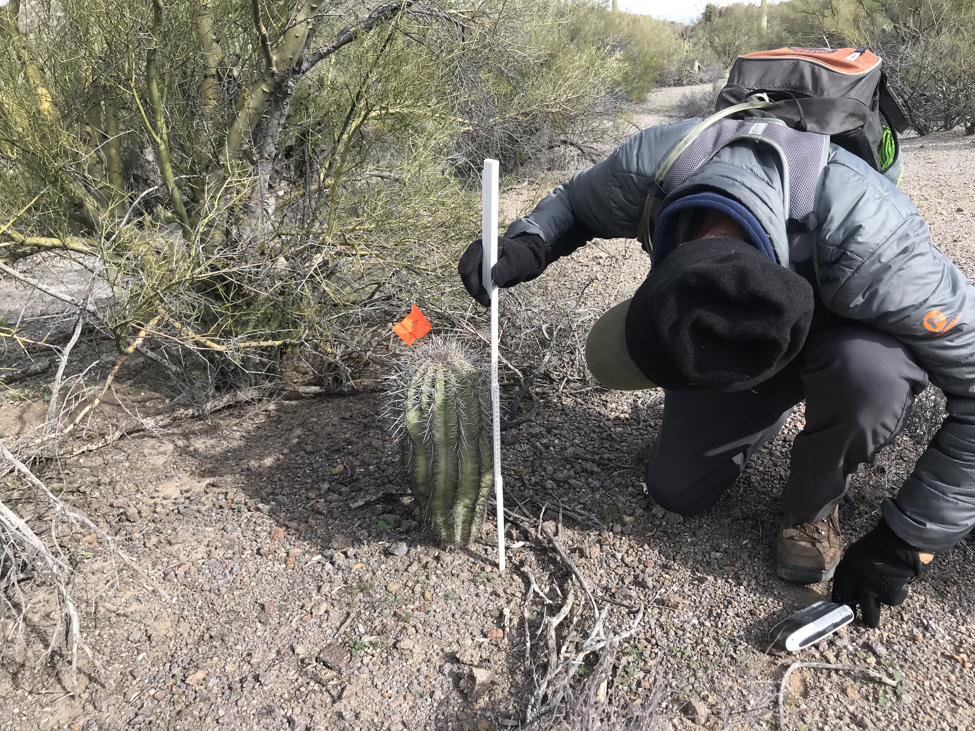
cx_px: 488
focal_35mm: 28
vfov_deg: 49.7
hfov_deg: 63.4
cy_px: 366
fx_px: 789
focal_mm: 3.99
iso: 20
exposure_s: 1/674
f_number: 1.8
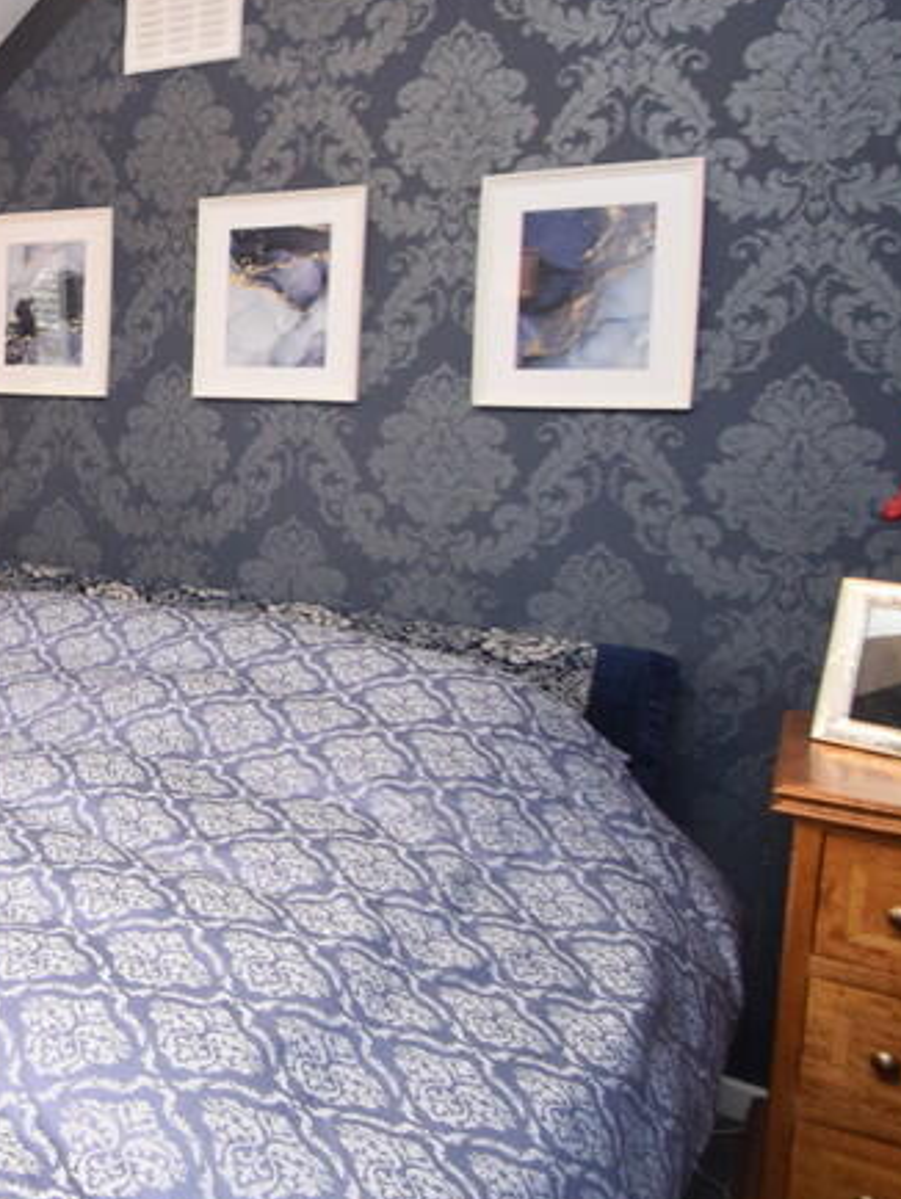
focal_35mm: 34
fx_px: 1179
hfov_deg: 32.2
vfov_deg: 53.4
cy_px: 460
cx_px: -257
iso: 2000
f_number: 3.5
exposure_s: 1/60
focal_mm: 10
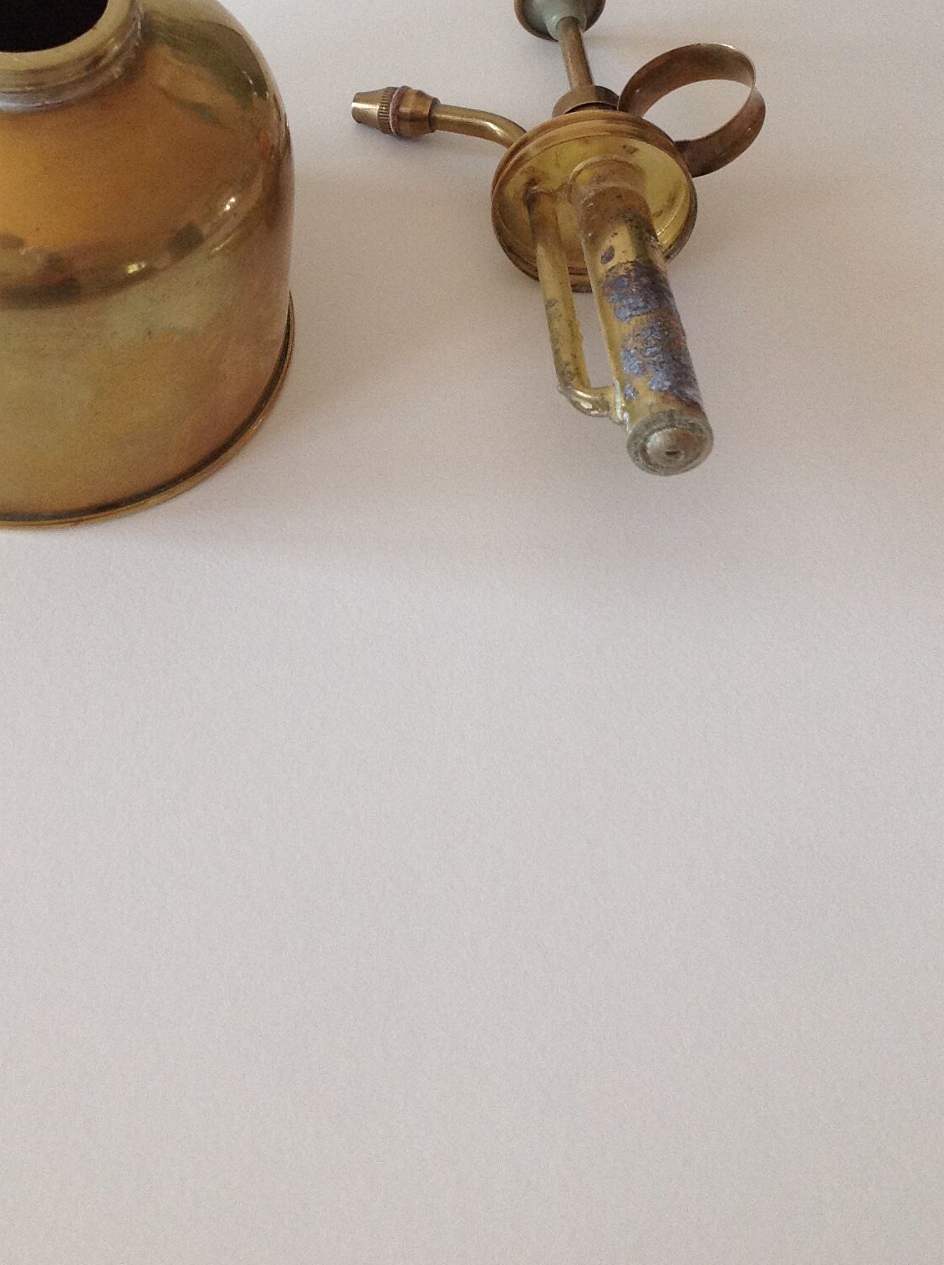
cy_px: 274
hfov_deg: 24.3
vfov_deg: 31.5
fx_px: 2188
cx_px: 397
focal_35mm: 60
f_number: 2.4
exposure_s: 1/120
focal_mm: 4.28
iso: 100
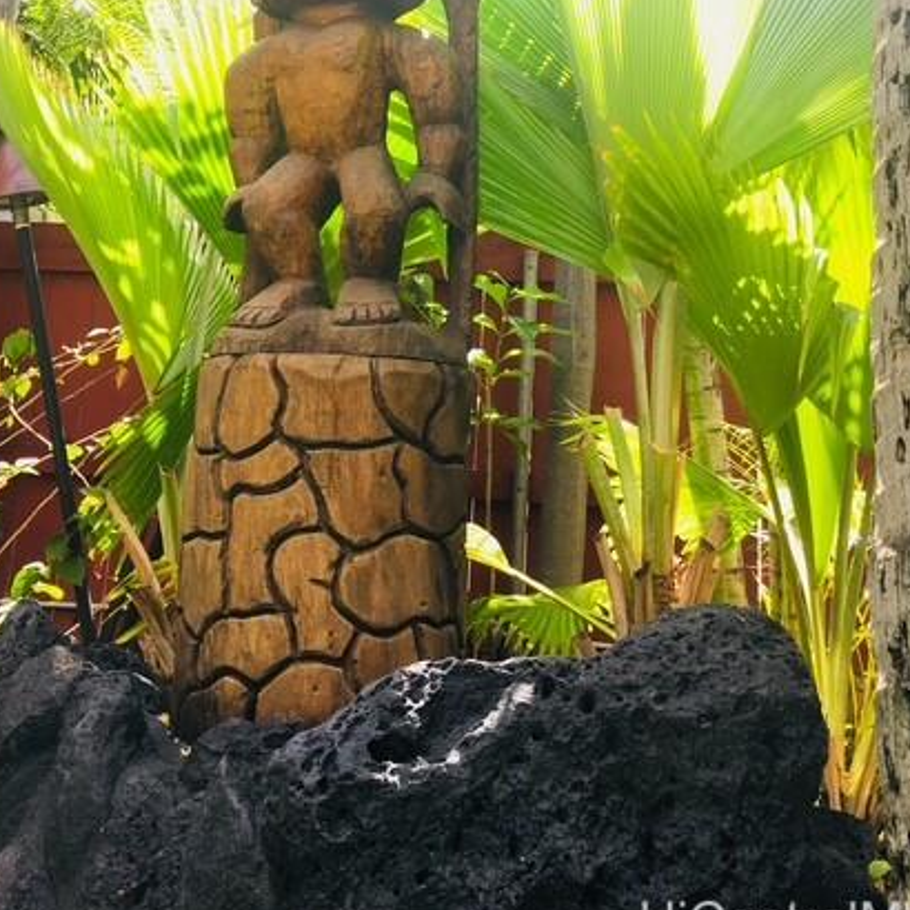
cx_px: 428
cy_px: 231
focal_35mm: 40
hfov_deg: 41.8
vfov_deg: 40.7
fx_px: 1190
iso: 25
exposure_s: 1/141
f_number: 2.2
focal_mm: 4.15
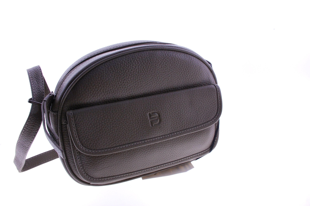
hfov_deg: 55.1
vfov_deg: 38.3
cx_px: 155
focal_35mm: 34
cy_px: 103
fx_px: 297
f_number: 13
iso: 800
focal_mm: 23
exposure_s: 1/30
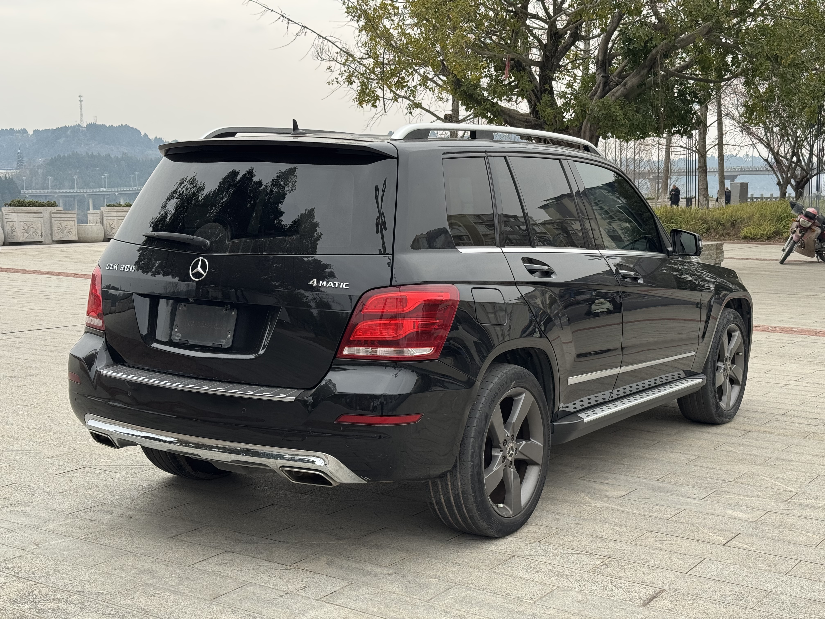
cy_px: 310
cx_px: 412
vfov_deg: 30.3
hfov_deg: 39.7
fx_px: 1144
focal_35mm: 48
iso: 64
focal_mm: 6.76
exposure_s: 1/510
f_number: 1.78
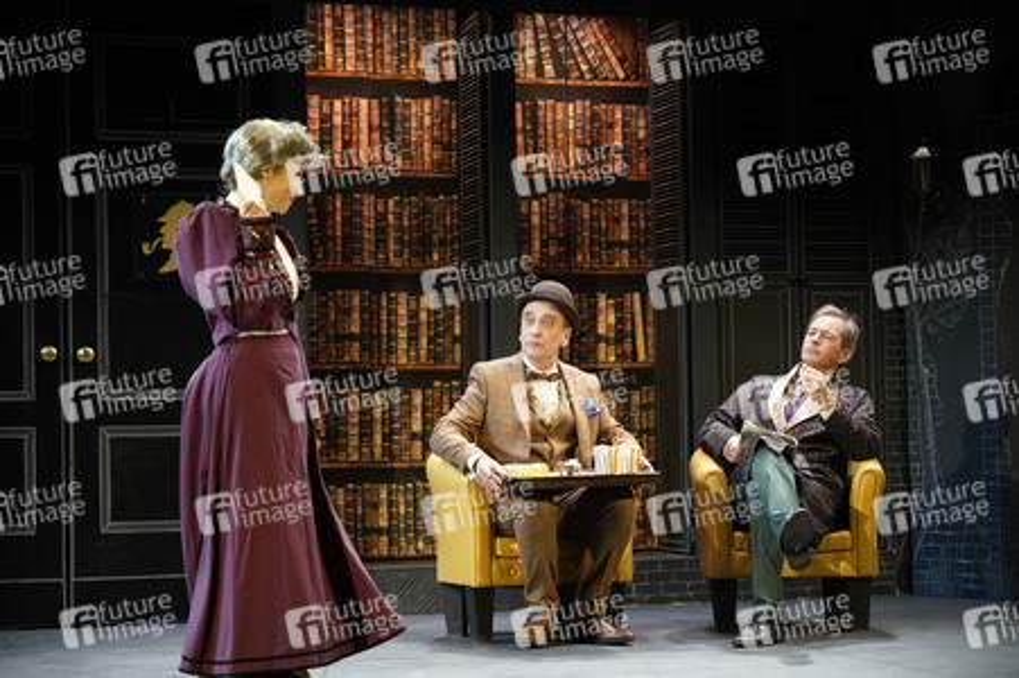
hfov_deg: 25.1
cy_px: 339
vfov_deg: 16.8
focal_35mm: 81
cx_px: 510
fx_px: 2291
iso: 1600
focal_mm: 81
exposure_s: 1/160
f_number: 4.5
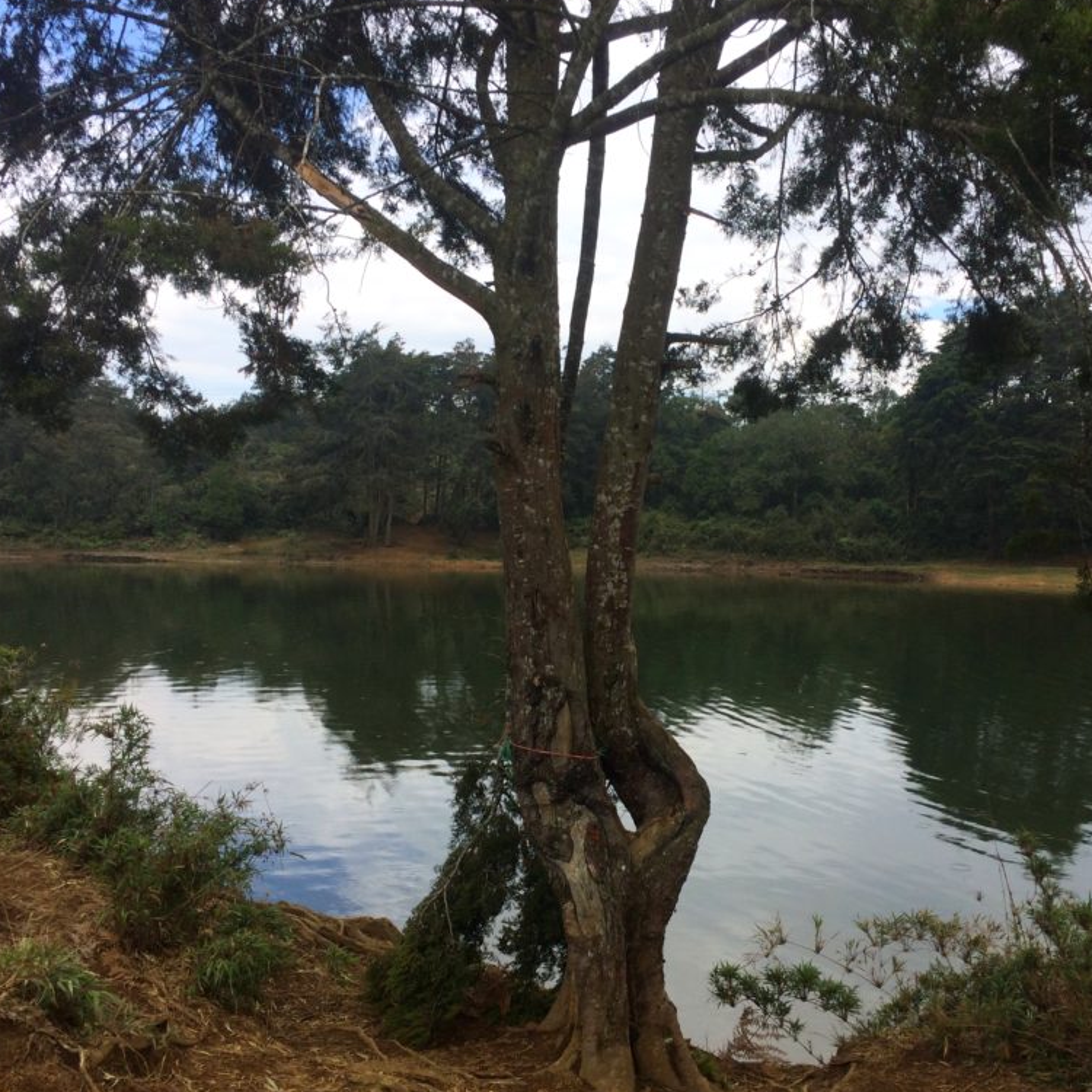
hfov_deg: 47.2
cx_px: 569
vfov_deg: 47.2
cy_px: 537
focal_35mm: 35
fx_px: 1249
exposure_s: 1/1244
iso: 32
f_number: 2.2
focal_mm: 4.15
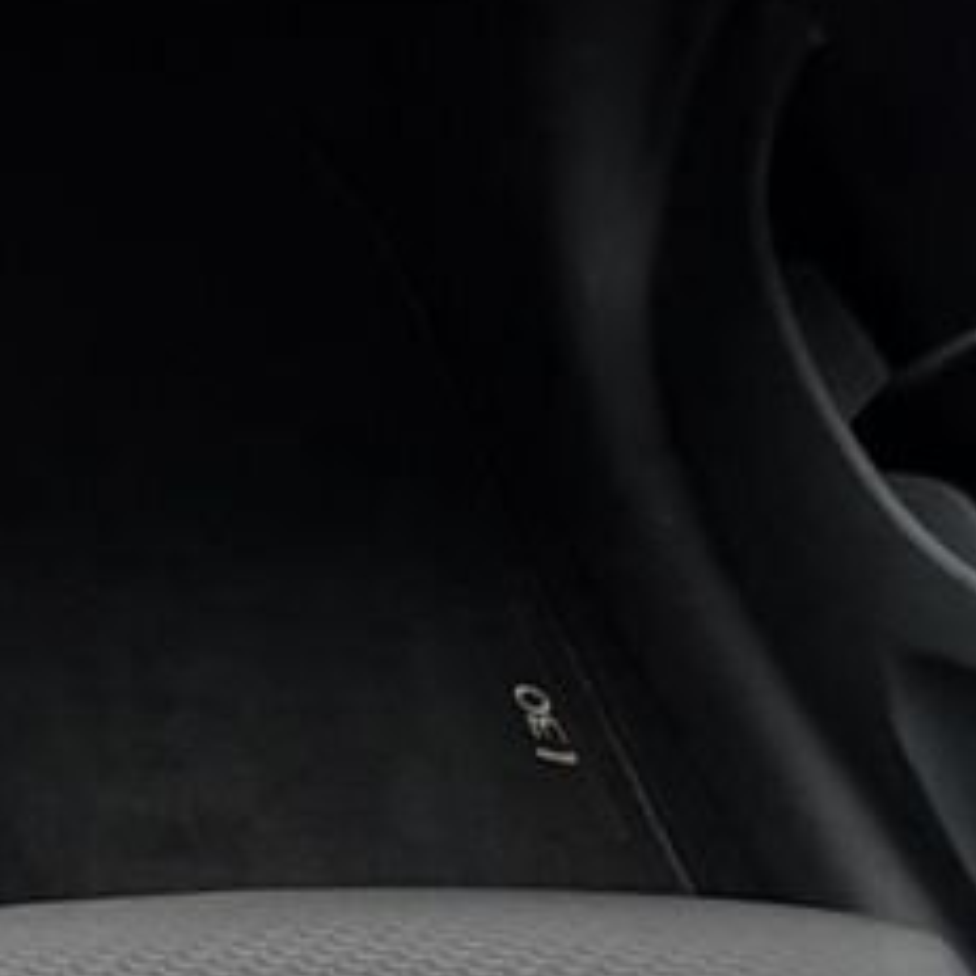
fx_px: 3254
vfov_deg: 17.0
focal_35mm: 102
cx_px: -917
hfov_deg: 14.5
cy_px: 376
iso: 800
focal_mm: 5.96
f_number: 1.6
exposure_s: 1/30
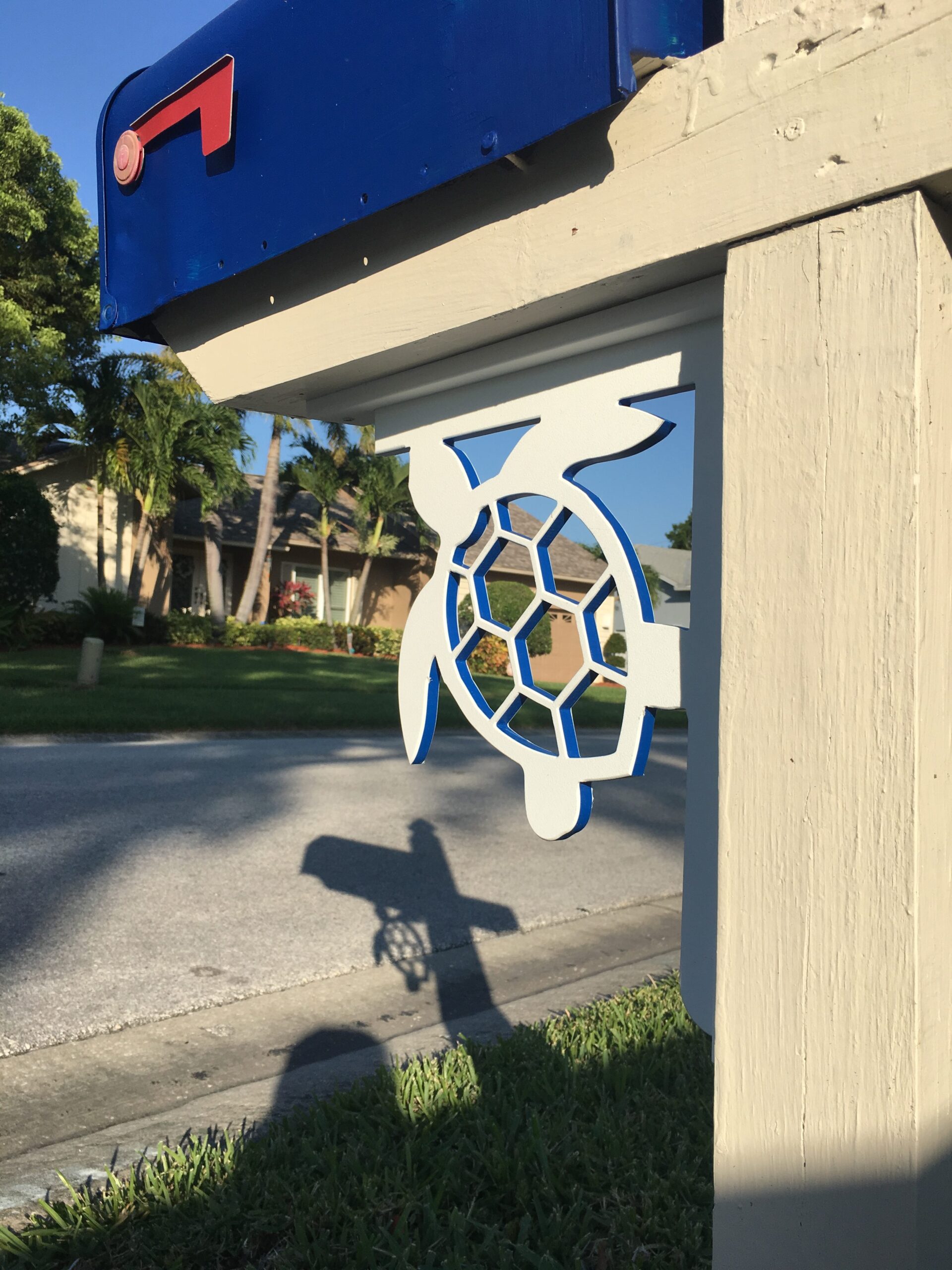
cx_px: 476
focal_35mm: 29
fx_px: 1063
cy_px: 635
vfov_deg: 61.7
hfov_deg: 48.2
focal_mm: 4.15
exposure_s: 1/1508
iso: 25
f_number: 2.2
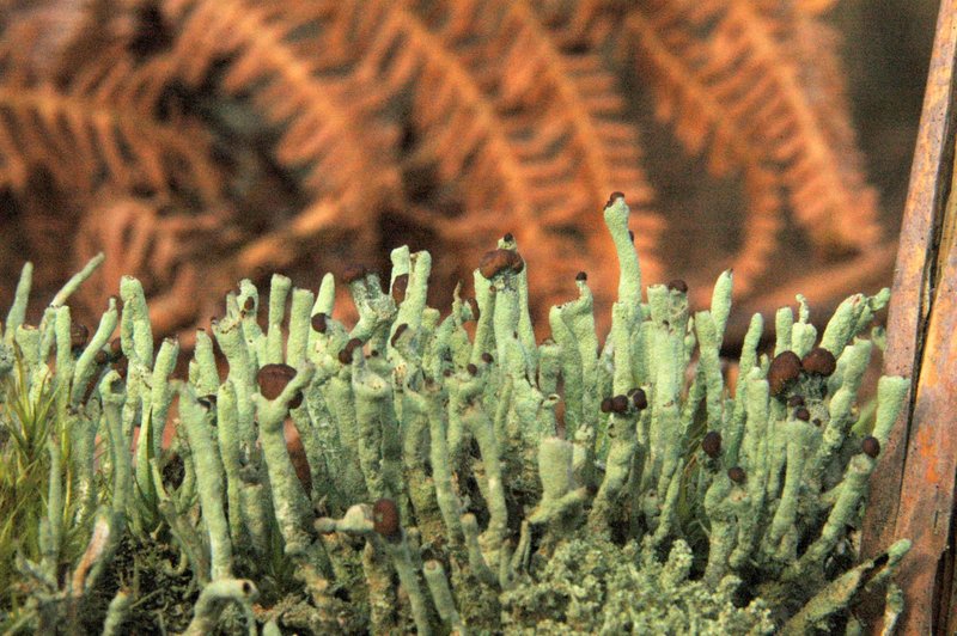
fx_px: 7968
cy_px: 318
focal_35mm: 300
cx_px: 478
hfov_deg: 6.9
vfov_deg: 4.6
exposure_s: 1/125
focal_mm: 200
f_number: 38
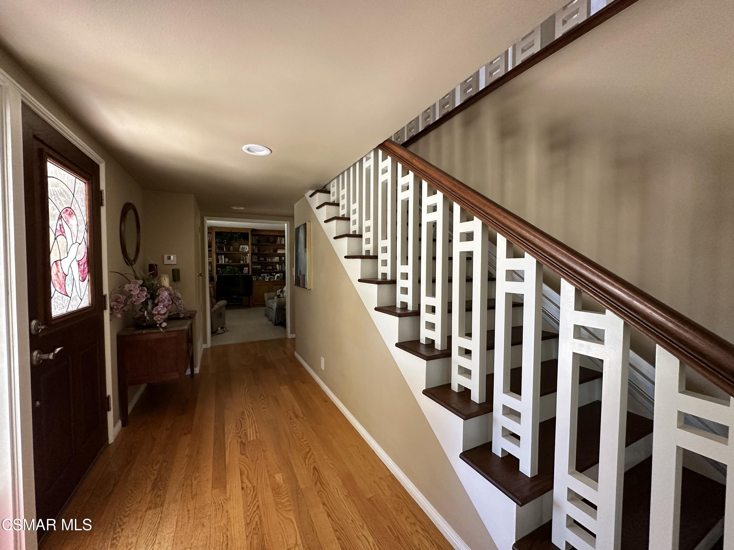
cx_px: 367
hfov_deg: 102.1
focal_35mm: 14
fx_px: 297
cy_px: 275
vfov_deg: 85.7
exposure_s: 1/120
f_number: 2.2
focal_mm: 2.22
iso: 250
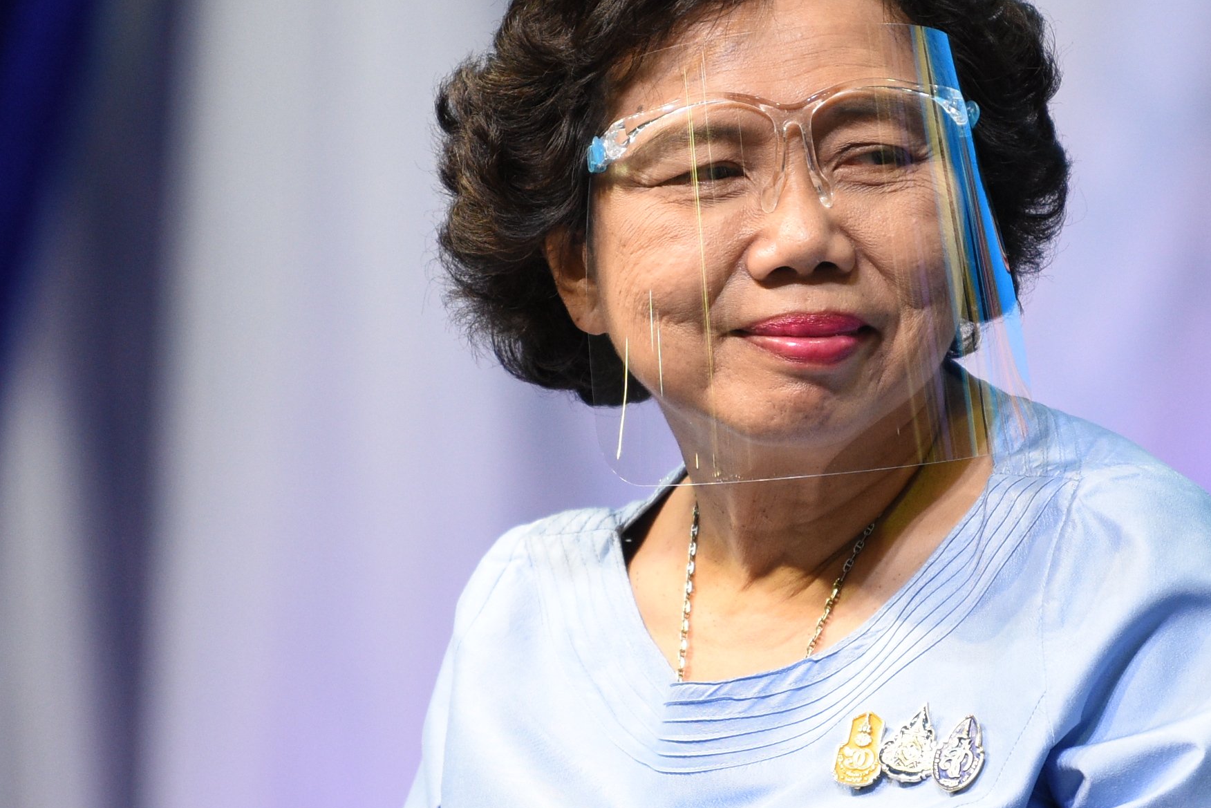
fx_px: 25907
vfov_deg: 1.8
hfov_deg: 2.7
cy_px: 405
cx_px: 769
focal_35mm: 770
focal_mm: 200
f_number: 2.8
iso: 800
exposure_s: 1/250
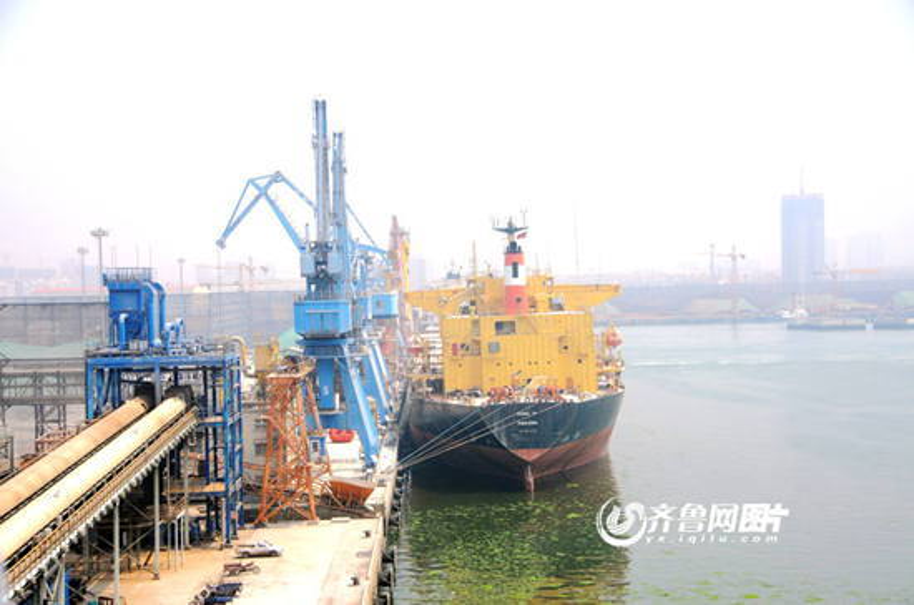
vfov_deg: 23.7
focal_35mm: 57
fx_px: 1444
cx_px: 457
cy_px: 302
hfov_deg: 35.1
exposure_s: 1/4000
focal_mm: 38
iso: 560
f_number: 4.2
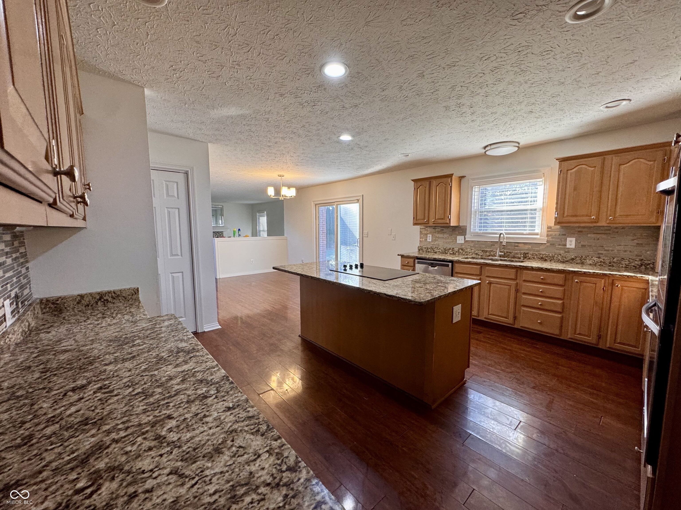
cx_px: 340
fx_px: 275
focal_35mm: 14
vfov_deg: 85.7
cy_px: 255
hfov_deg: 102.1
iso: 200
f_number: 2.2
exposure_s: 1/120
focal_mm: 2.22
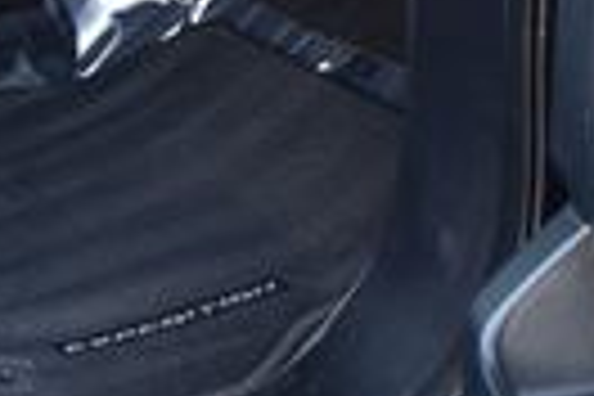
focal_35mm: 145
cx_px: -72
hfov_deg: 13.8
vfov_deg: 9.3
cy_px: -86
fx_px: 2392
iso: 400
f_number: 6.3
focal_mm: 20
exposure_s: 1/20
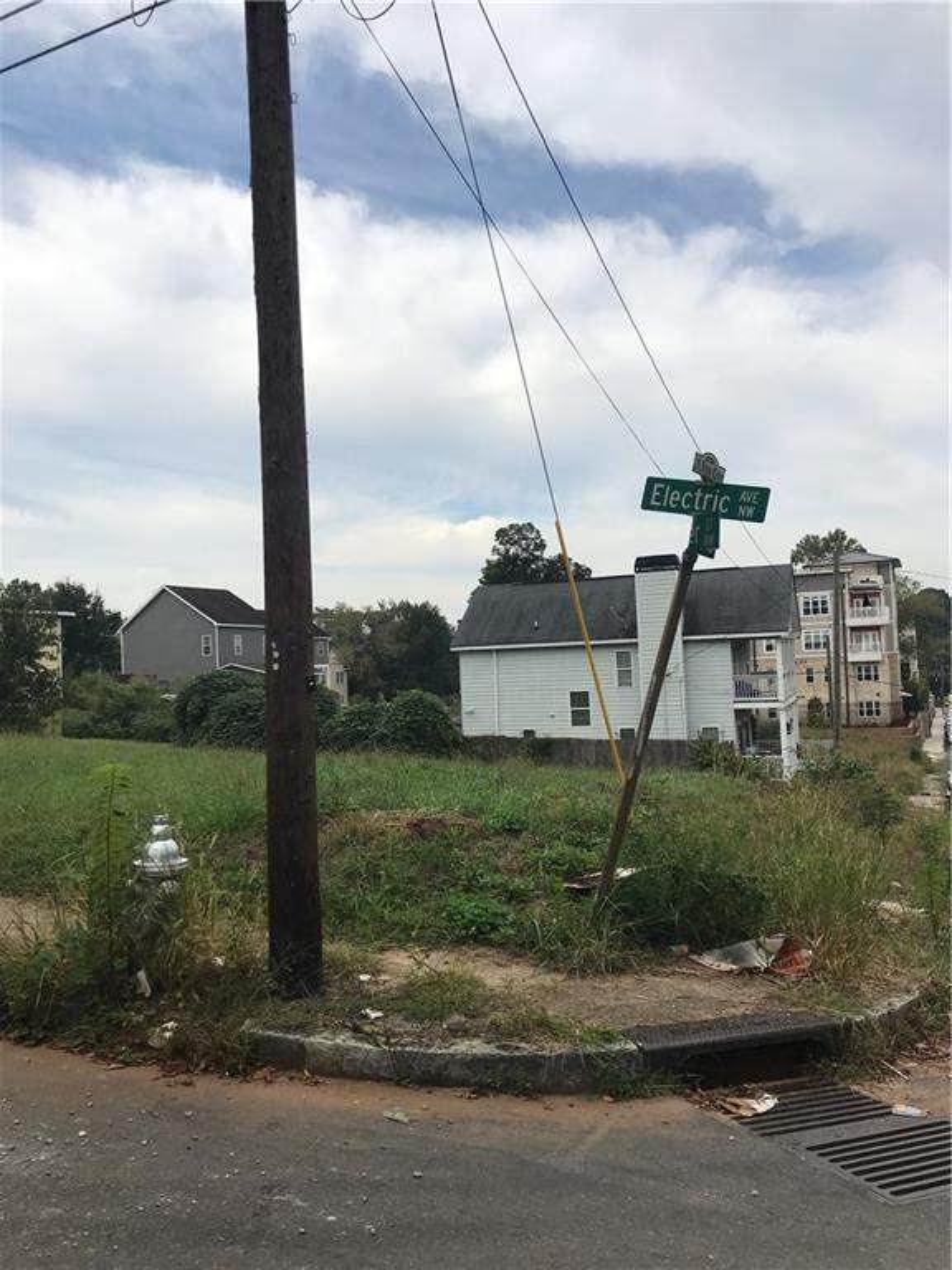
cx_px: 476
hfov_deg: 49.7
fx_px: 1027
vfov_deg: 63.4
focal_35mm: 28
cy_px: 635
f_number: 1.8
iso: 20
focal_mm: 3.99
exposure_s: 1/2283
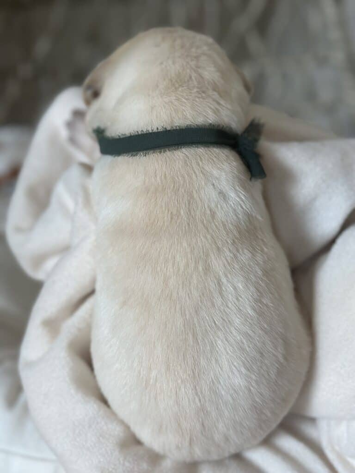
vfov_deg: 39.7
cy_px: 236
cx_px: 178
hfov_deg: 30.3
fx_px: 656
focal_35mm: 48
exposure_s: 1/120
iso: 100
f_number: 1.78
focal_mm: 6.86
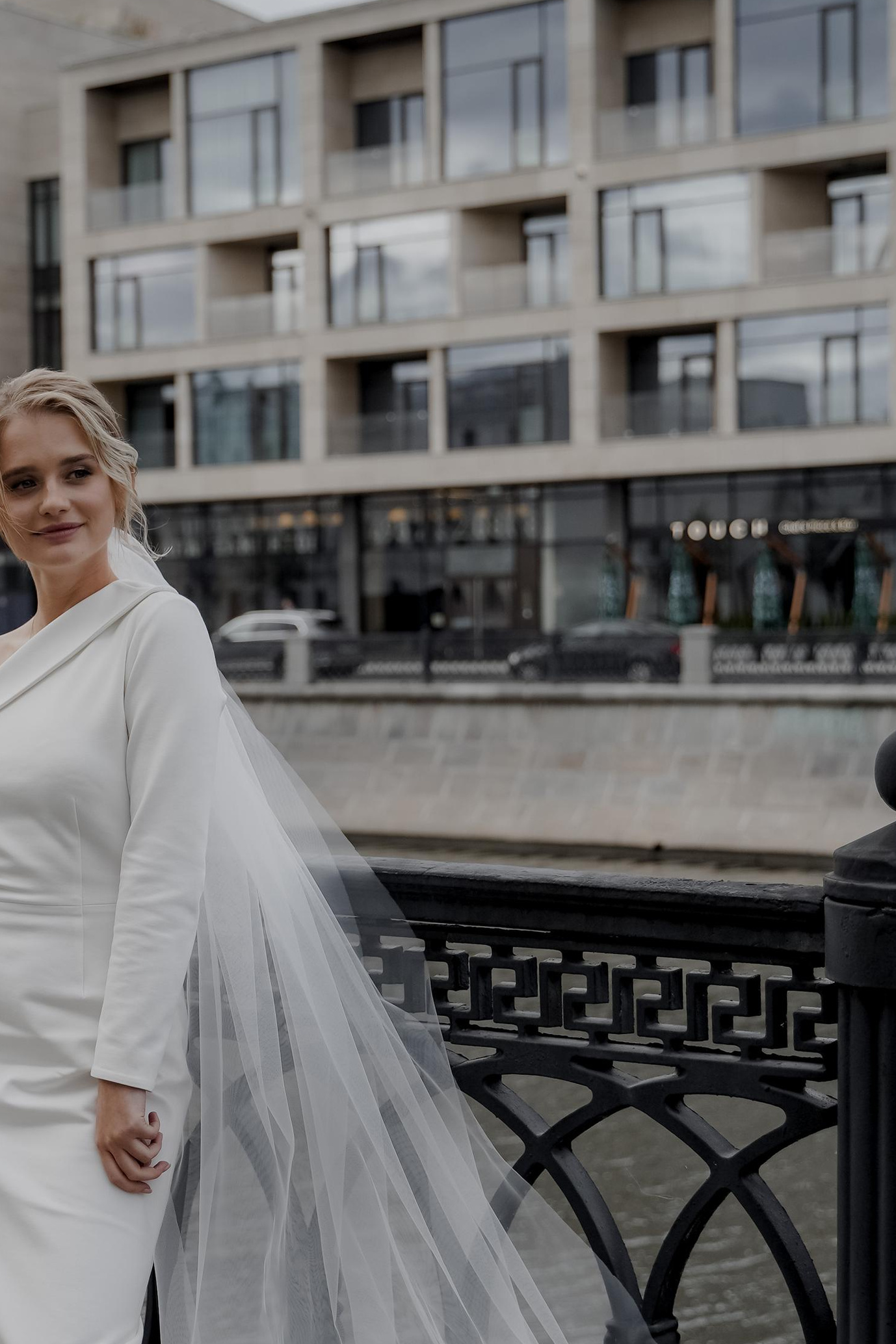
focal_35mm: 65
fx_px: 2427
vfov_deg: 30.9
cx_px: 88
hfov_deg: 20.5
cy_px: 752
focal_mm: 35
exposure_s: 1/640
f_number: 2.8
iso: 125
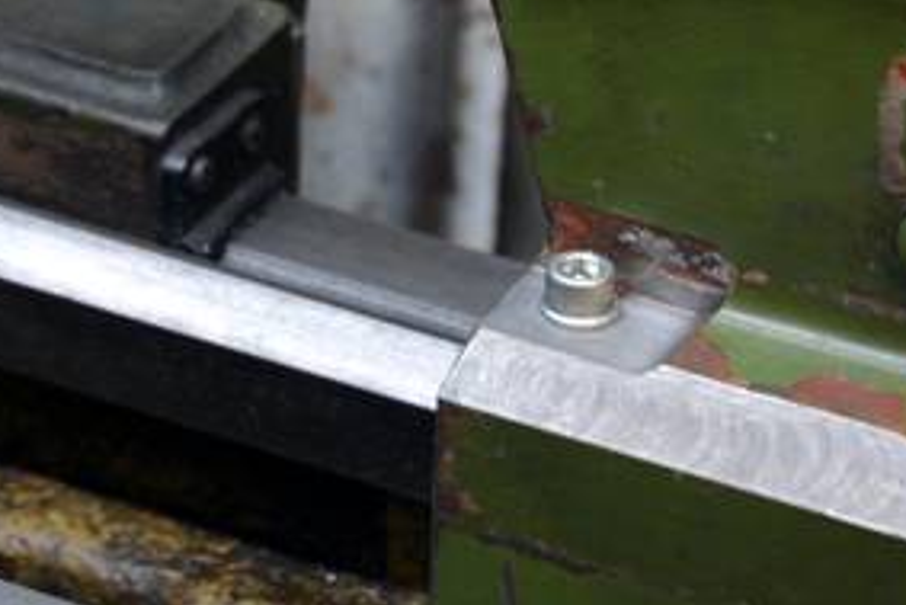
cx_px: -139
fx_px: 7676
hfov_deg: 6.7
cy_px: -266
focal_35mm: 305
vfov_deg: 4.5
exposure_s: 1/60
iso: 800
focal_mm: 55
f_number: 4.5
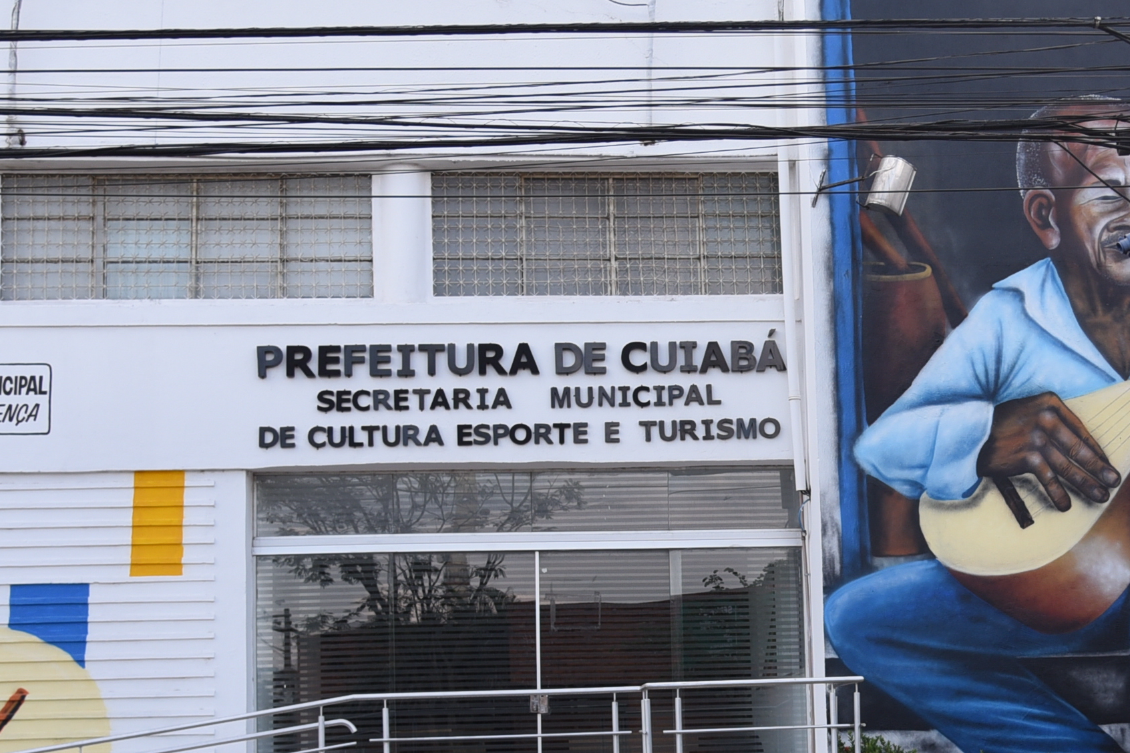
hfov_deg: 30.8
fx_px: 2009
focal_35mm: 64
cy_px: 541
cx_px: 872
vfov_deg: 21.1
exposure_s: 1/500
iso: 250
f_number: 4
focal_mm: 24
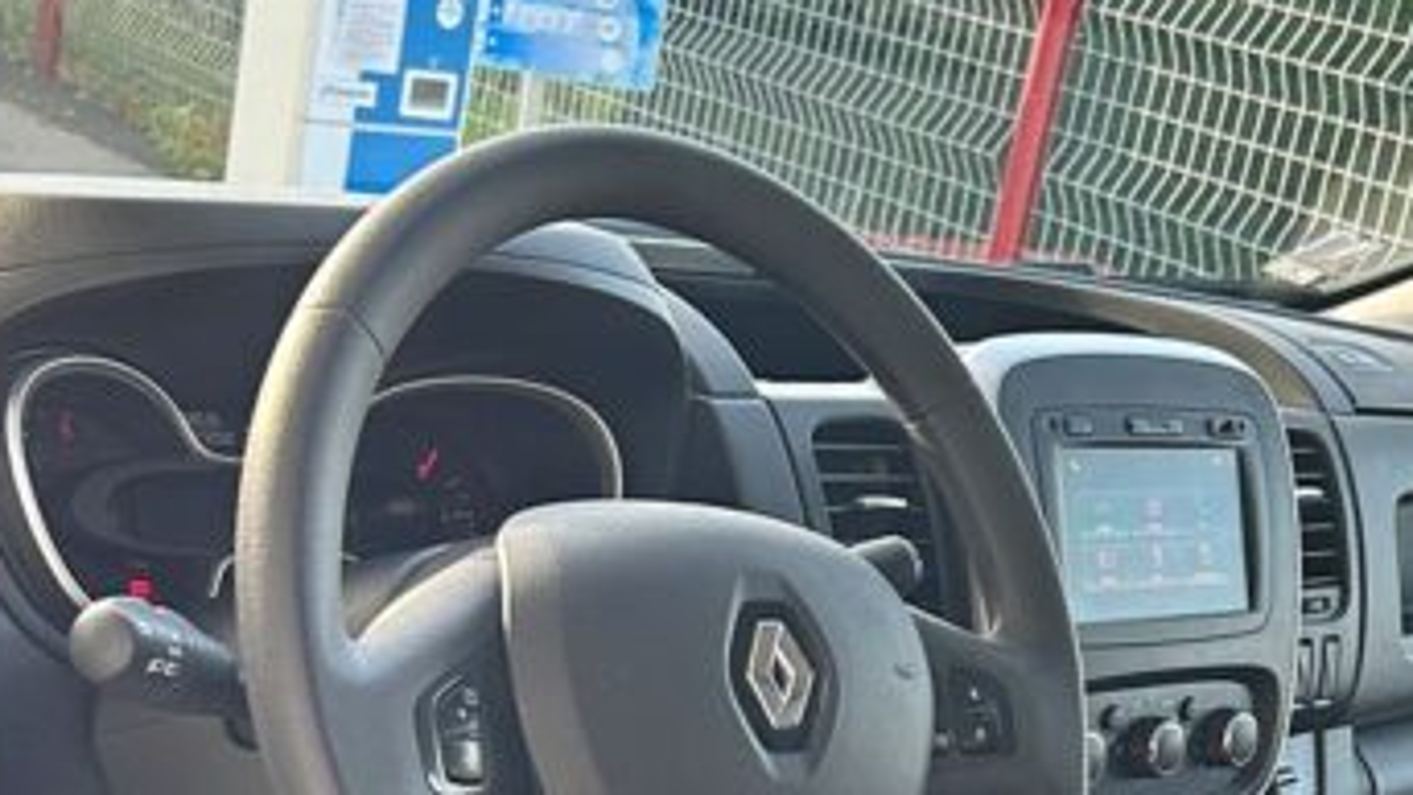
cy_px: 811
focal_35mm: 66
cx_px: 865
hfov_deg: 31.8
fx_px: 2473
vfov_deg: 17.8
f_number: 1.5
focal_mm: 5.7
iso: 40
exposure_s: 1/121
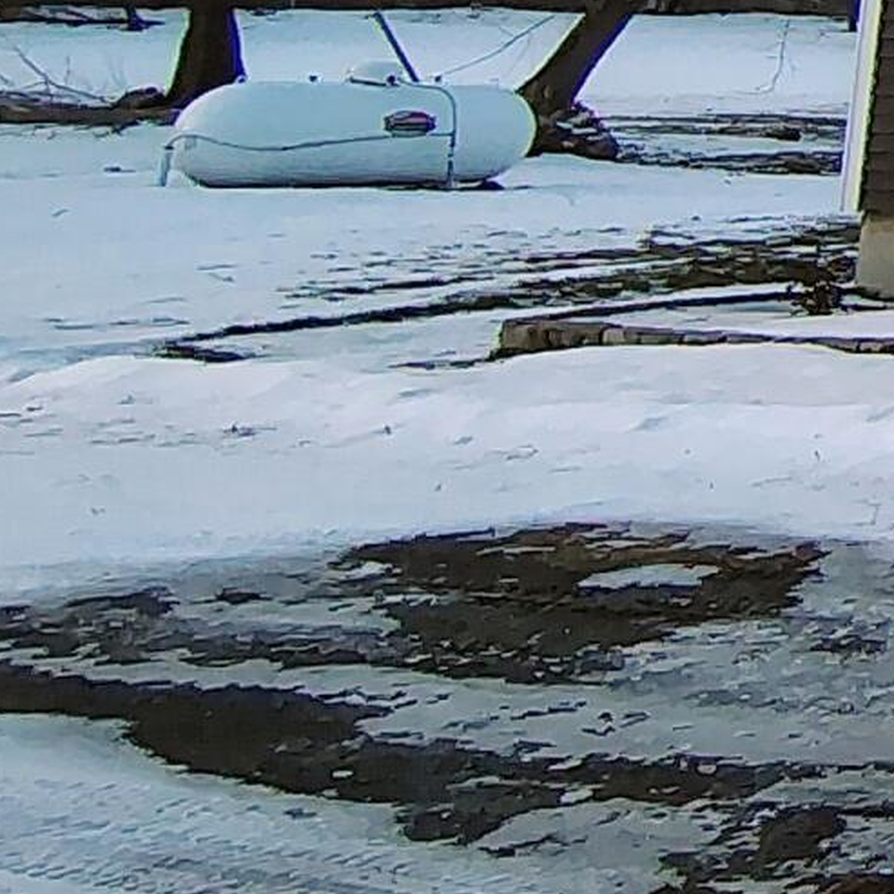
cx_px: 2624
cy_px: -355
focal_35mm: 86
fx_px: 2513
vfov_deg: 18.4
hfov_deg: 11.7
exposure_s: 1/24
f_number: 2.2
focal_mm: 2.13
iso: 515
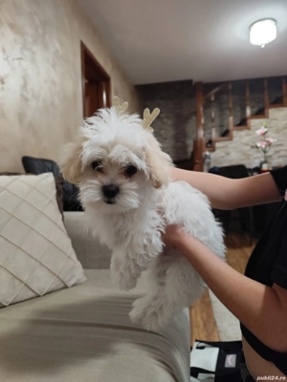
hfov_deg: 58.9
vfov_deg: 73.9
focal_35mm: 23
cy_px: 191
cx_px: 144
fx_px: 254
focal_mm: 6.19
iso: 800
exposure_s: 1/50
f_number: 1.65
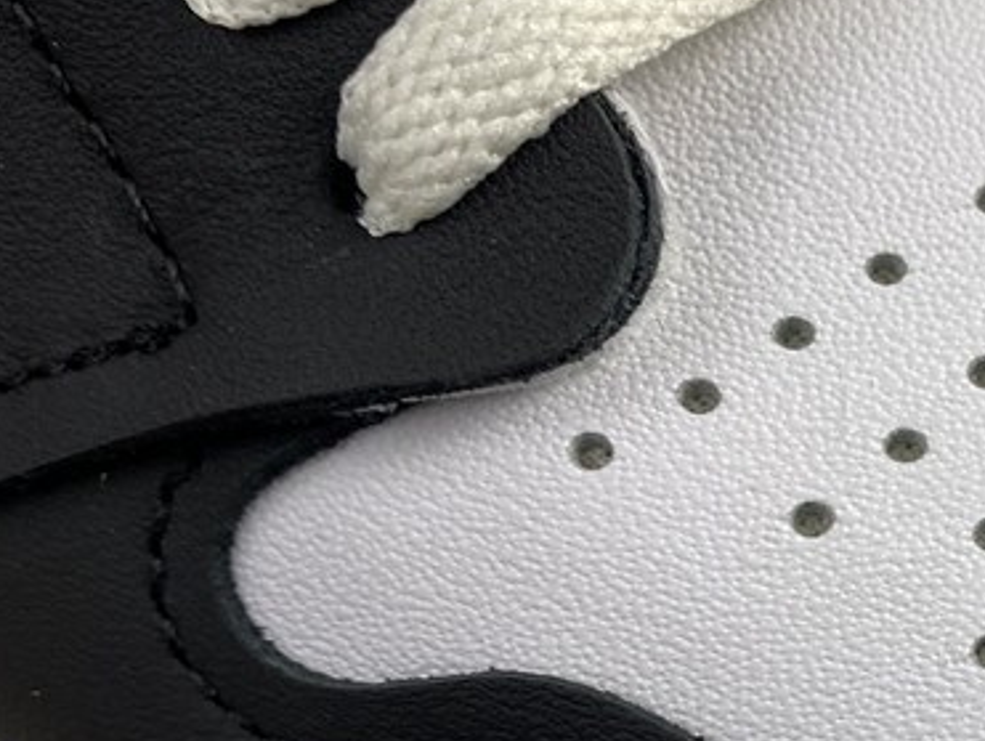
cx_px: 1059
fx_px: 1994
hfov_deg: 25.8
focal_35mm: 70
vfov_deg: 20.2
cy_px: 789
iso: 40
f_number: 1.8
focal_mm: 4.25
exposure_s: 1/100
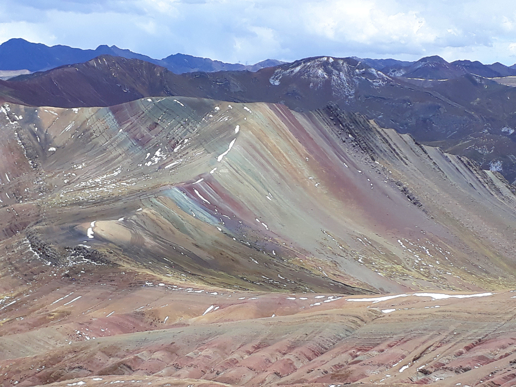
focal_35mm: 27
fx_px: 402
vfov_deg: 51.4
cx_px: 258
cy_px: 194
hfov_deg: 65.3
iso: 40
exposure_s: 1/1706
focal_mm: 3.6
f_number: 1.9
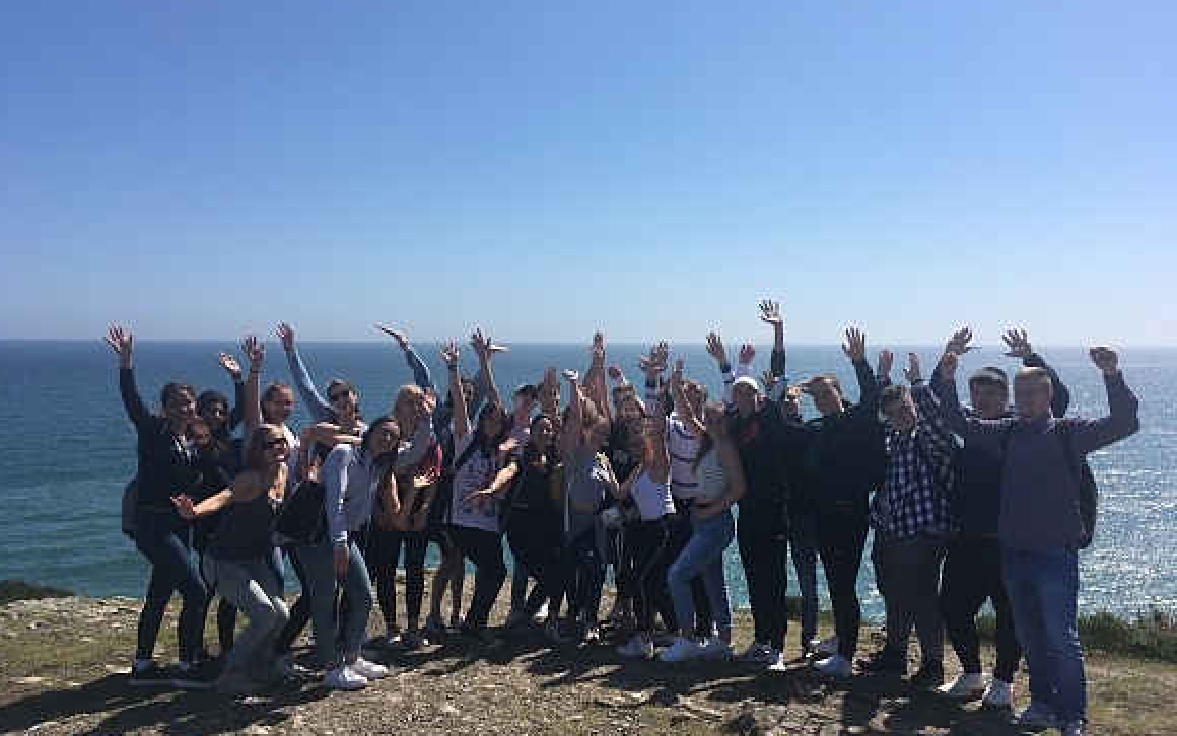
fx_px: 995
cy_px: 392
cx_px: 585
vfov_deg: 40.6
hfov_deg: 61.2
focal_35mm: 31
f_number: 2.2
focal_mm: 4.15
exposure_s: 1/2198
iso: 25
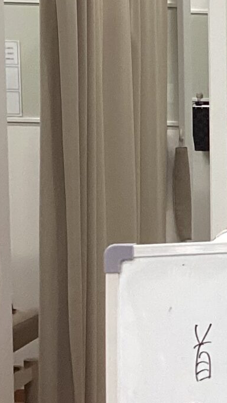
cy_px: 206
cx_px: 602
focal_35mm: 127
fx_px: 1359
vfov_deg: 16.9
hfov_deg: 8.5
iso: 100
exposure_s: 1/60
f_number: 2.4
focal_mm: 3.3
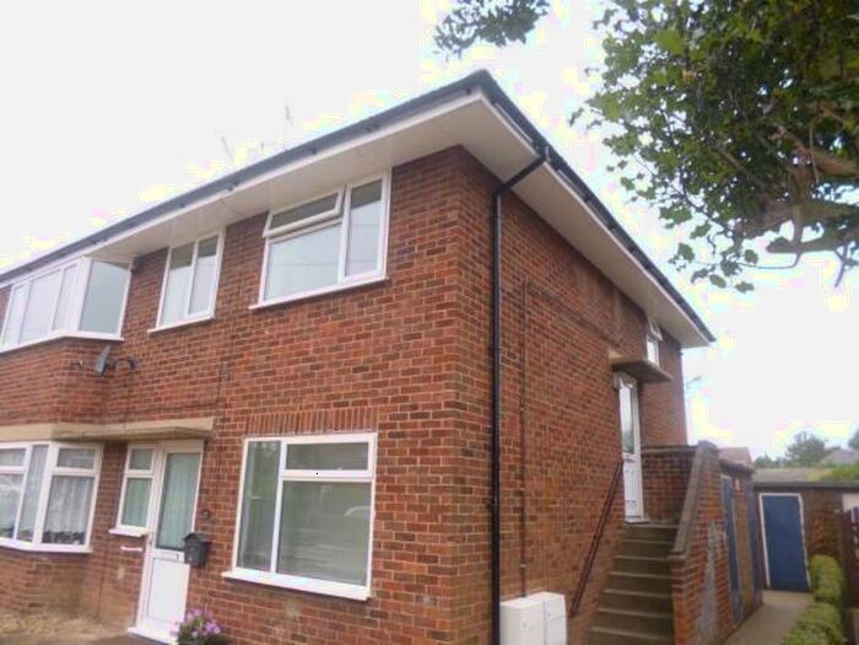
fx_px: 596
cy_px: 322
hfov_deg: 71.6
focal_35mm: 24
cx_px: 430
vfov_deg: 56.8
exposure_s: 1/200
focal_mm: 4.3
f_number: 2.5
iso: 100
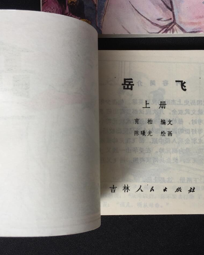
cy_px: 125
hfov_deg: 35.7
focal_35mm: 42
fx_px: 317
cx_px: 98
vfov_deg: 43.8
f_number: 2.2
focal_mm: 4.15
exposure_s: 1/112
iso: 32
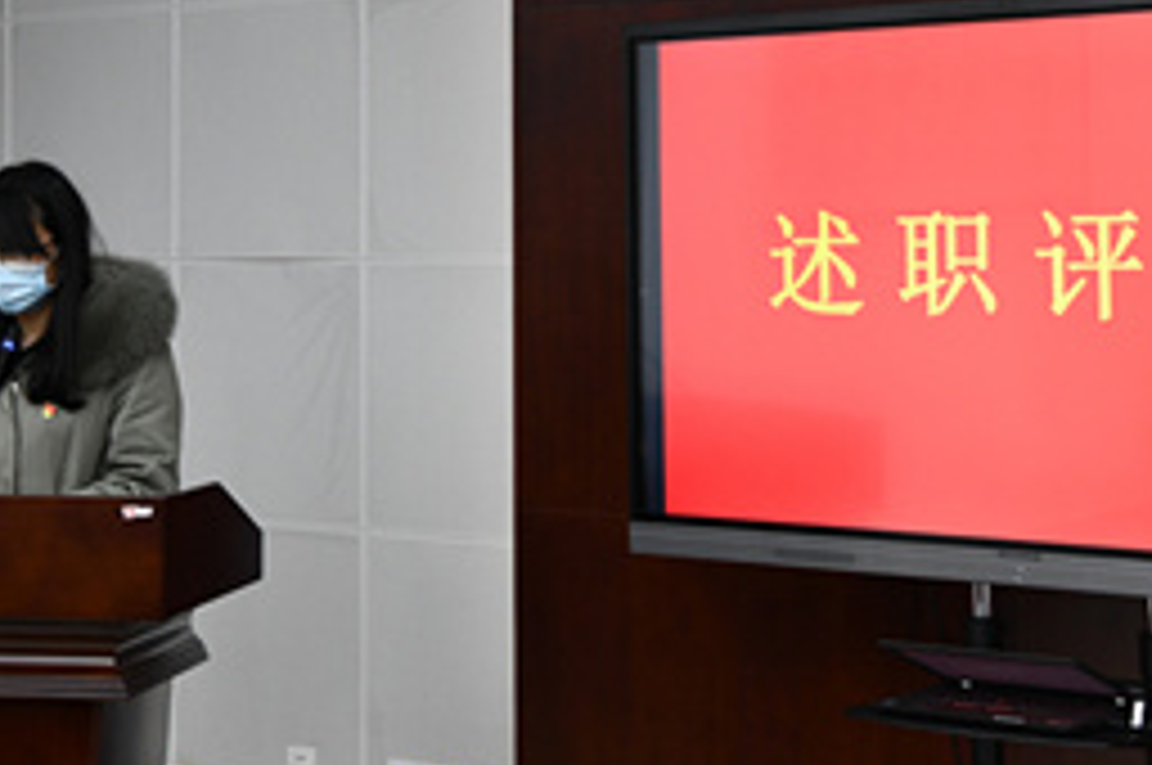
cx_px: 432
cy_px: 164
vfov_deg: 15.1
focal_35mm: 90
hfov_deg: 22.6
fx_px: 2876
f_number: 5.6
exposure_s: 1/125
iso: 2000
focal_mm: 46
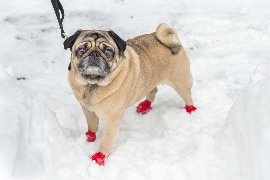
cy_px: 90
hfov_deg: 27.0
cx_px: 135
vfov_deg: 18.2
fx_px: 562
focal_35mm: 75
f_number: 5.6
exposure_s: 1/640
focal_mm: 75
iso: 1000
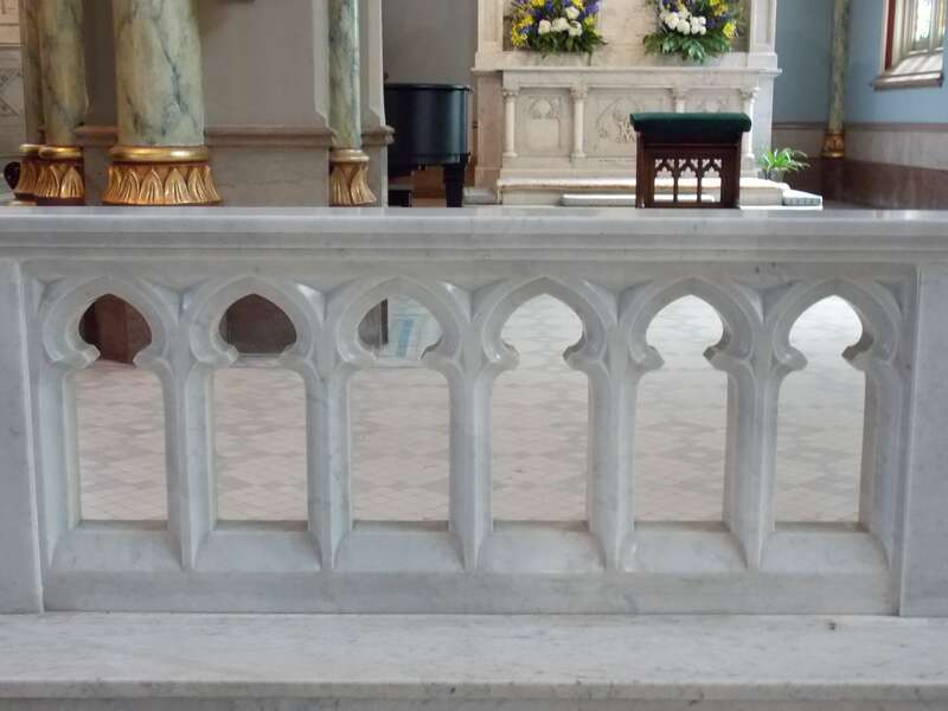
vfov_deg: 31.5
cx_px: 474
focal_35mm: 46
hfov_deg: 41.2
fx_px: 1260
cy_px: 356
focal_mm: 8.1
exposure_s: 1/6
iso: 400
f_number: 3.7
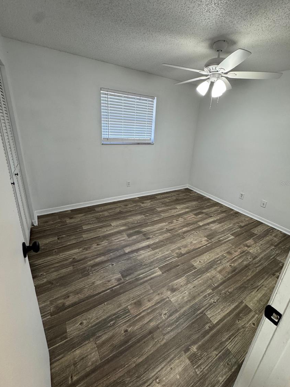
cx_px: 149
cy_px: 183
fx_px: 168
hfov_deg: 81.7
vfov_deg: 98.1
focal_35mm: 15
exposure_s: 1/120
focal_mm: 2.22
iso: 250
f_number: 2.2
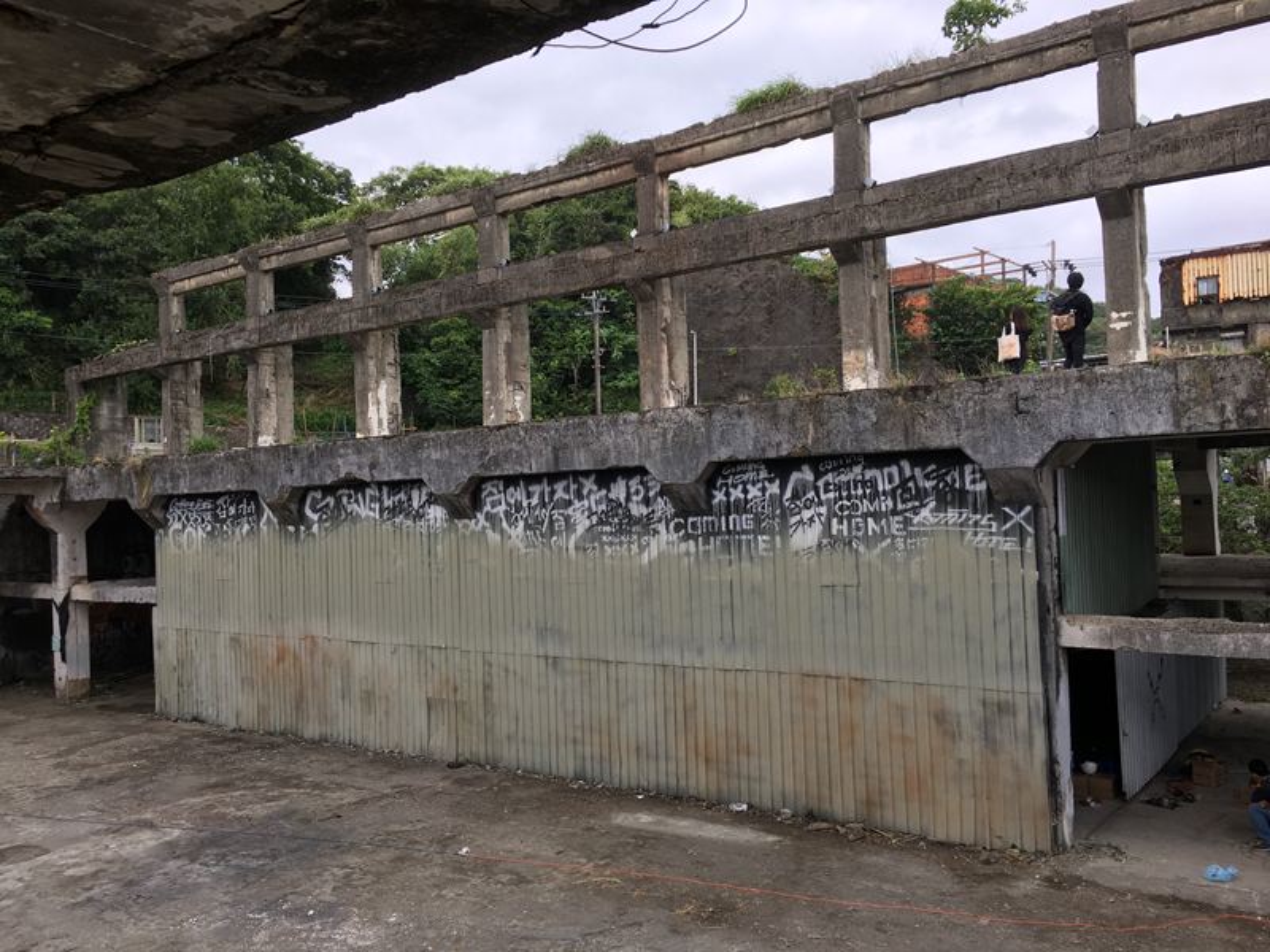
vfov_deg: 48.2
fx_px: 1064
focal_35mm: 29
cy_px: 476
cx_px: 635
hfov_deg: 61.7
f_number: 2.2
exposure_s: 1/60
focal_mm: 4.15
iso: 25
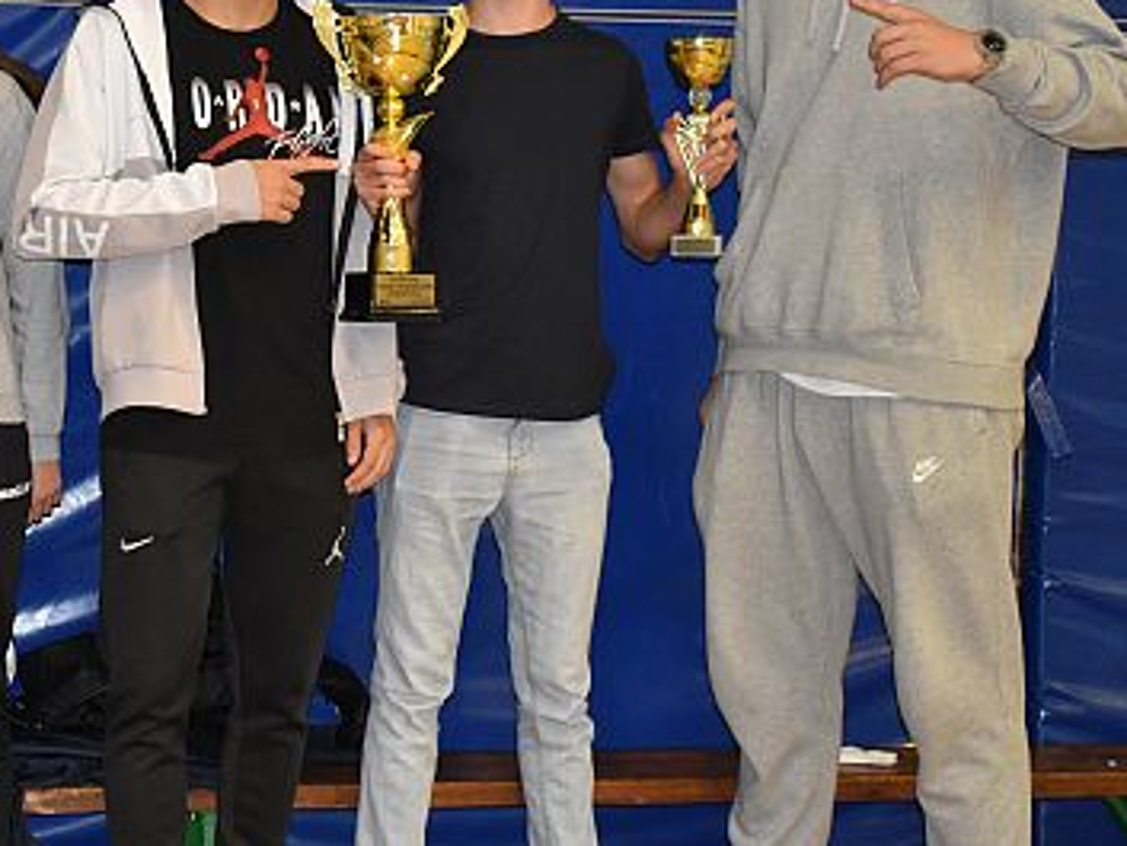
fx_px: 2899
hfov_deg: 21.6
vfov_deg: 16.6
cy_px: 340
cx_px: 182
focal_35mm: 89
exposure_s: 1/125
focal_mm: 34
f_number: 4.5
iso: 1600
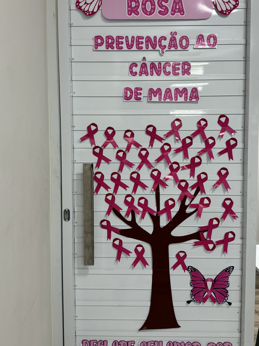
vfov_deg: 56.6
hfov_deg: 44.2
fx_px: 319
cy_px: 148
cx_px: 130
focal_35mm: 32
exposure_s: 1/120
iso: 200
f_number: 1.78
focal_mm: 6.76
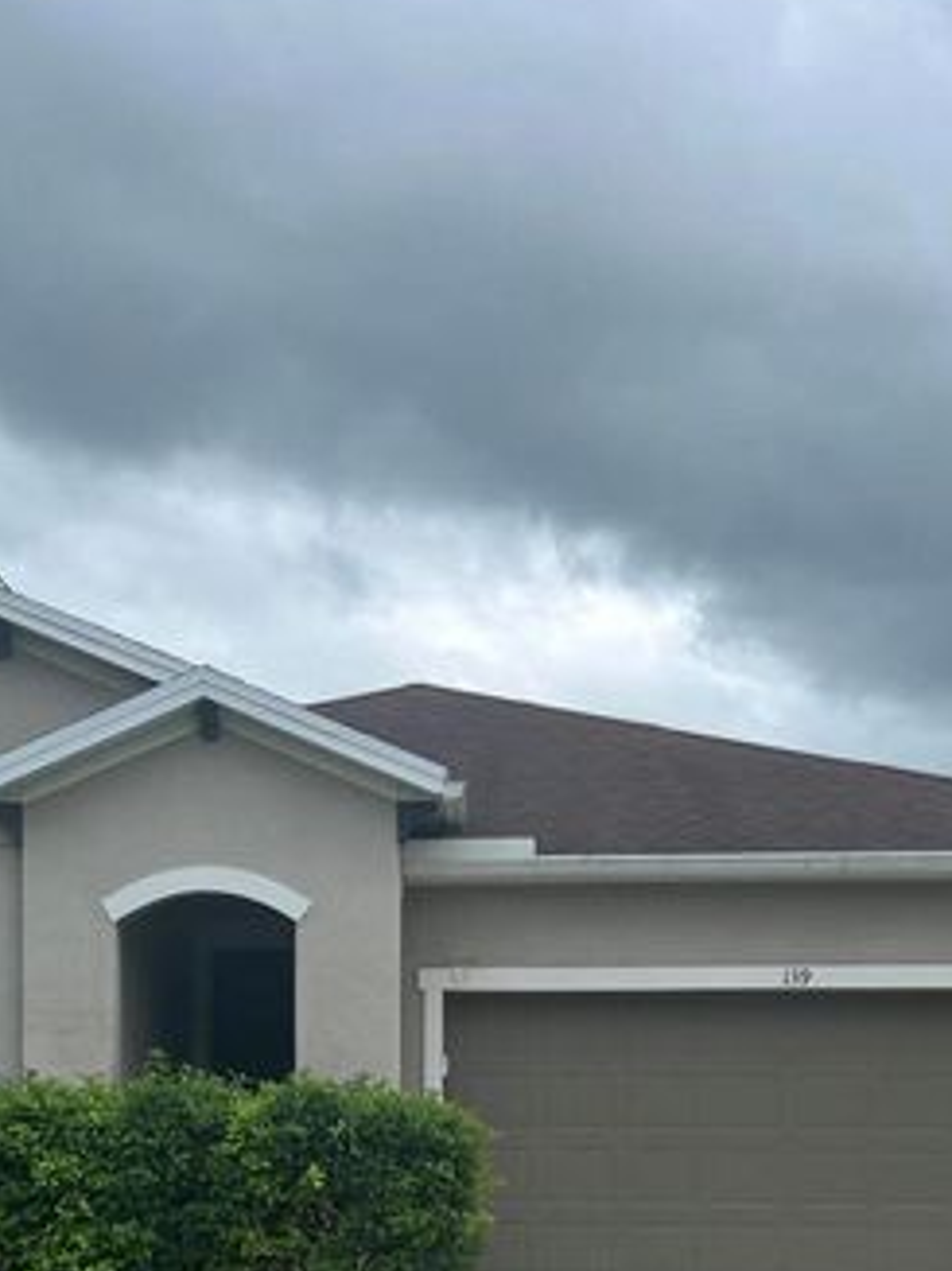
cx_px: 377
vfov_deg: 34.4
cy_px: 1114
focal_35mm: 53
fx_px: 1945
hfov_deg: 27.4
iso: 50
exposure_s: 1/2208
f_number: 1.5
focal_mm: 5.7
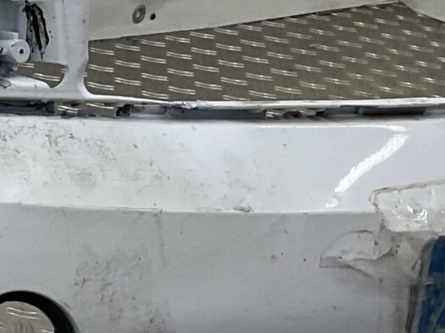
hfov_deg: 12.3
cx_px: -450
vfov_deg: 10.4
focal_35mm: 142
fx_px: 1825
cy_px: 259
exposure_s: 1/120
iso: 20
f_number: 1.8
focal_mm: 3
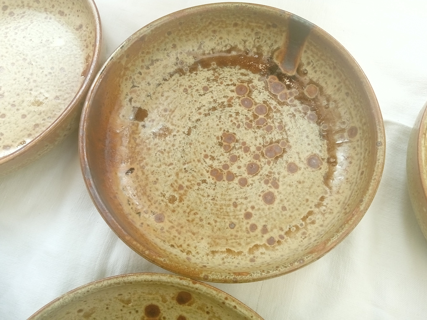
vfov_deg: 49.7
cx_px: 214
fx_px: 345
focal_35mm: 28
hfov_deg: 63.4
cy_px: 160
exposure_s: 1/50
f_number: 1.8
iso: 125
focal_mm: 3.57
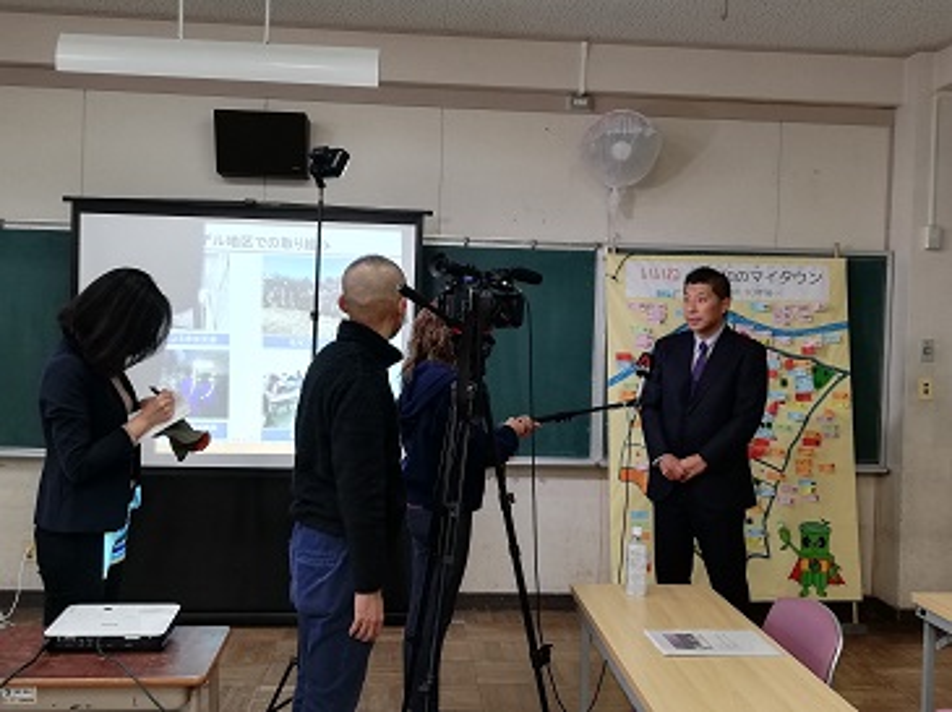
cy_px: 356
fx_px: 989
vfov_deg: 39.6
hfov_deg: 51.4
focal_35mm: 36
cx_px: 476
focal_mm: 3.81
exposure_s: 1/60
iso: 100
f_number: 2.2
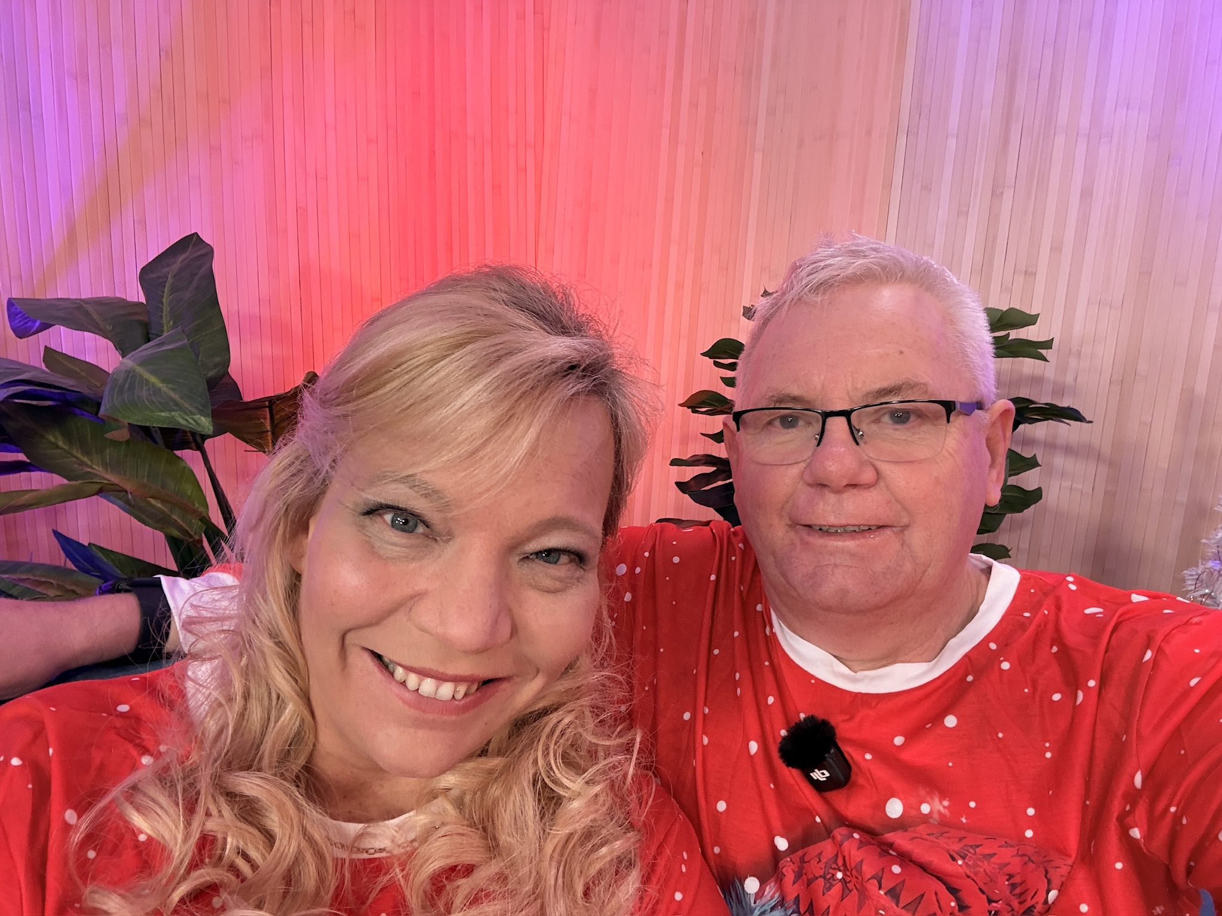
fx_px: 812
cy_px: 458
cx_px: 611
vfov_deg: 58.9
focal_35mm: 23
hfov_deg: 73.9
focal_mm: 2.69
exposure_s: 1/50
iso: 100
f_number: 1.9
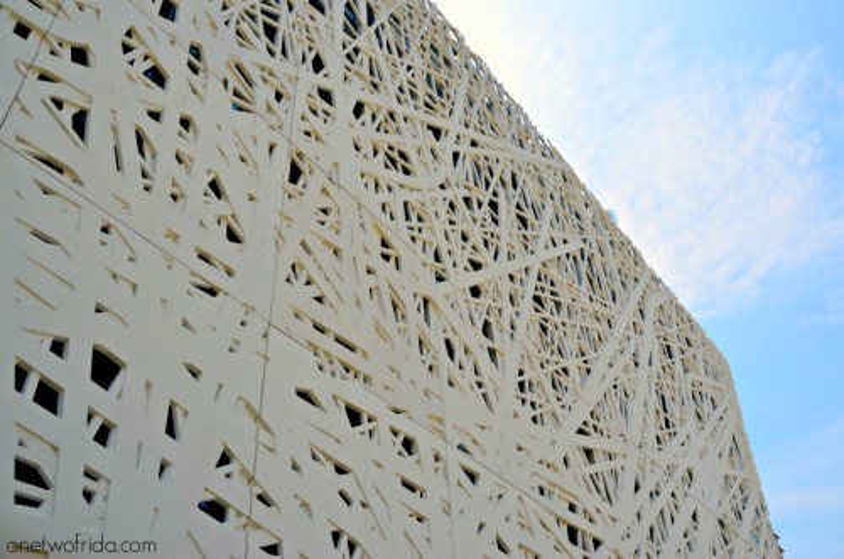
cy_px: 280
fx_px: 737
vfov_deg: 41.5
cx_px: 422
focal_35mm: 32
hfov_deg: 59.6
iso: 100
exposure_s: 1/320
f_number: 9
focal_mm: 21
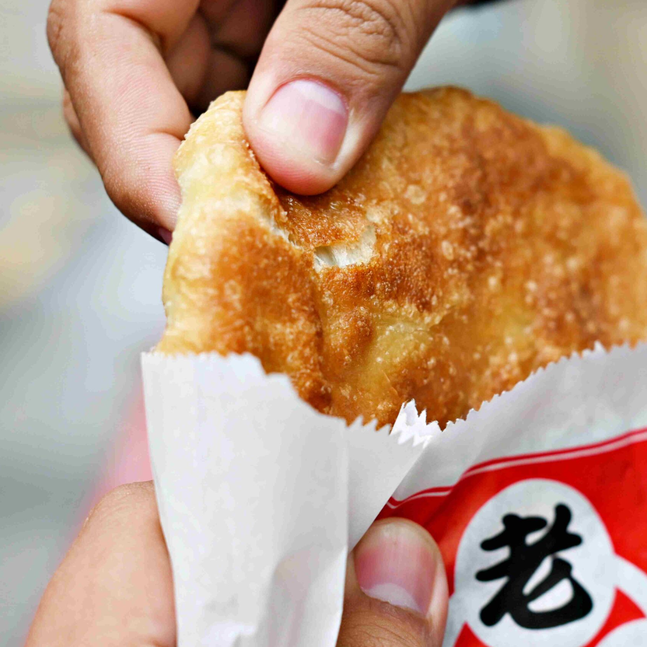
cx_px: 375
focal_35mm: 96
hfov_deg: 18.1
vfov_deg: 18.1
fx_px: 2030
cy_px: 323
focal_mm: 50
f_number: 3.2
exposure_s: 1/160
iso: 110
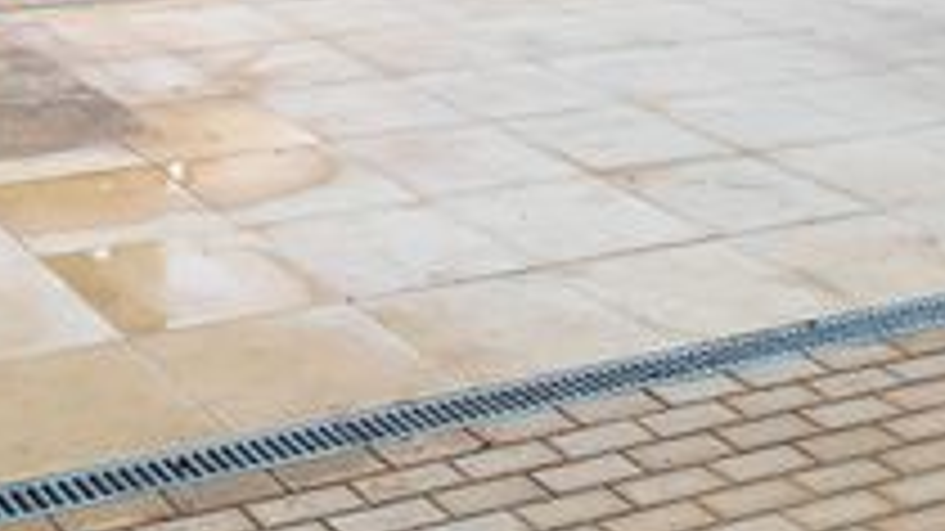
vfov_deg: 14.0
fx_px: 2029
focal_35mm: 81
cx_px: 292
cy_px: -243
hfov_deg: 26.0
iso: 25
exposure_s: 1/163
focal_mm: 4.25
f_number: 1.8
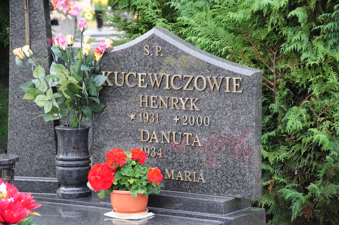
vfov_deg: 9.6
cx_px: 170
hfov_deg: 14.4
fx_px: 1340
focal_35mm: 142
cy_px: 112
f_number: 7.1
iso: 500
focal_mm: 95
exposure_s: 1/125
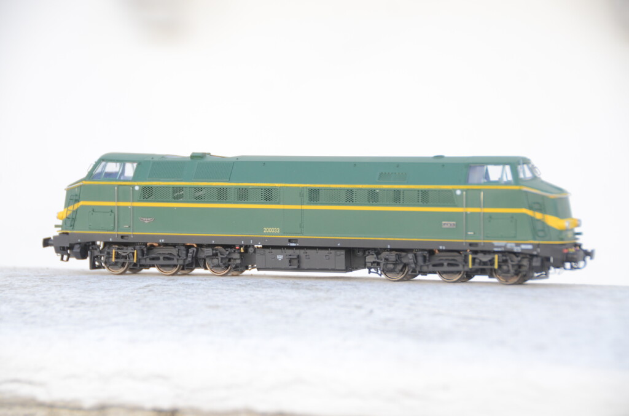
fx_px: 2484
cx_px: 314
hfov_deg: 14.4
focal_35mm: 142
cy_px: 208
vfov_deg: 9.6
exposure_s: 1/250
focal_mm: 95
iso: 500
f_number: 5.3
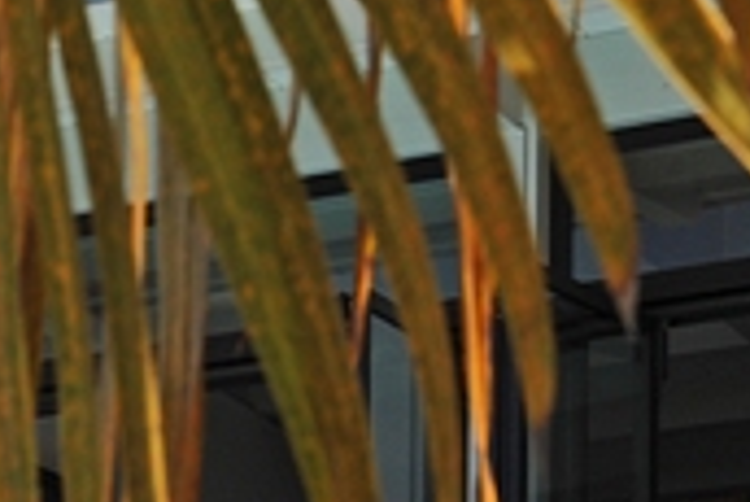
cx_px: -497
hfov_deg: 8.9
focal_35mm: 223
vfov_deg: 6.1
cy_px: 559
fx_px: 4650
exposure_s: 1/60
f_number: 14
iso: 320
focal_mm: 48
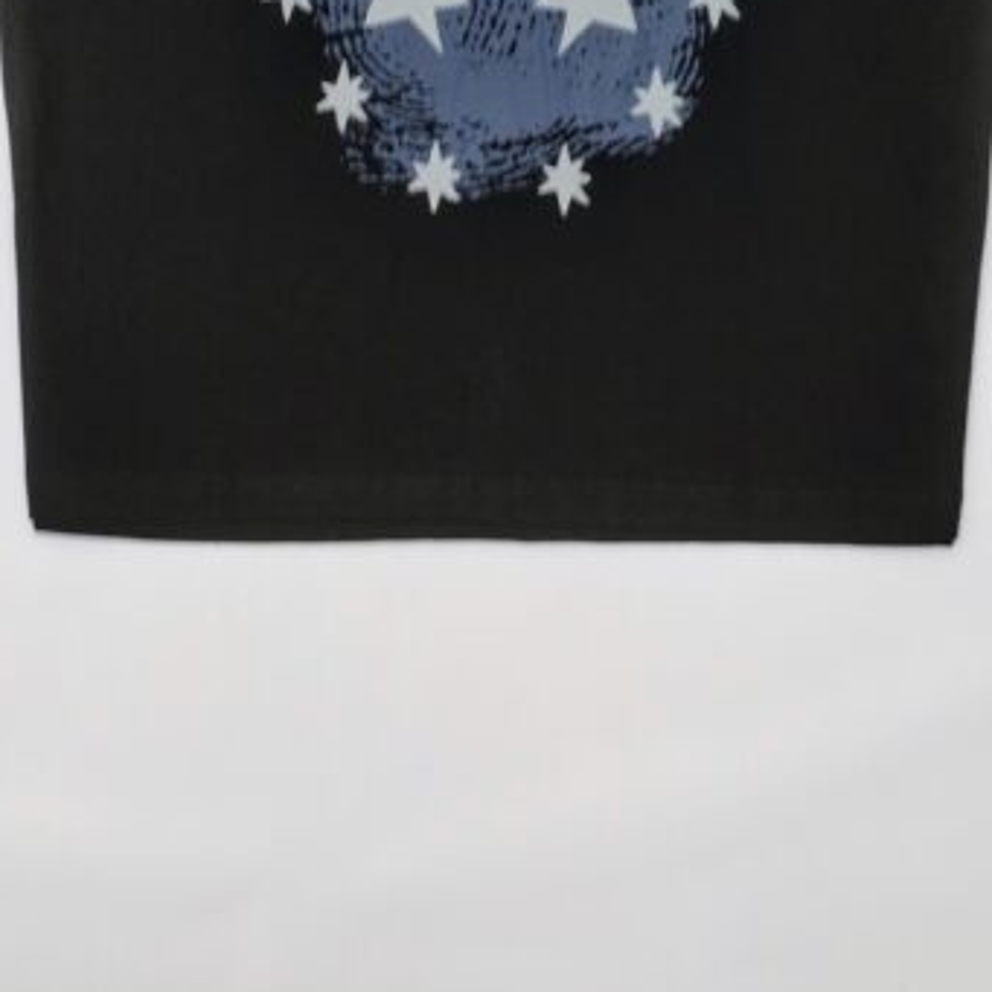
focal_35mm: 58
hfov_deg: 29.5
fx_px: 1880
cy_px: -92
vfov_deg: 27.2
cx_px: 515
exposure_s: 1/8
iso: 100
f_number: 1.8
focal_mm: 4.27
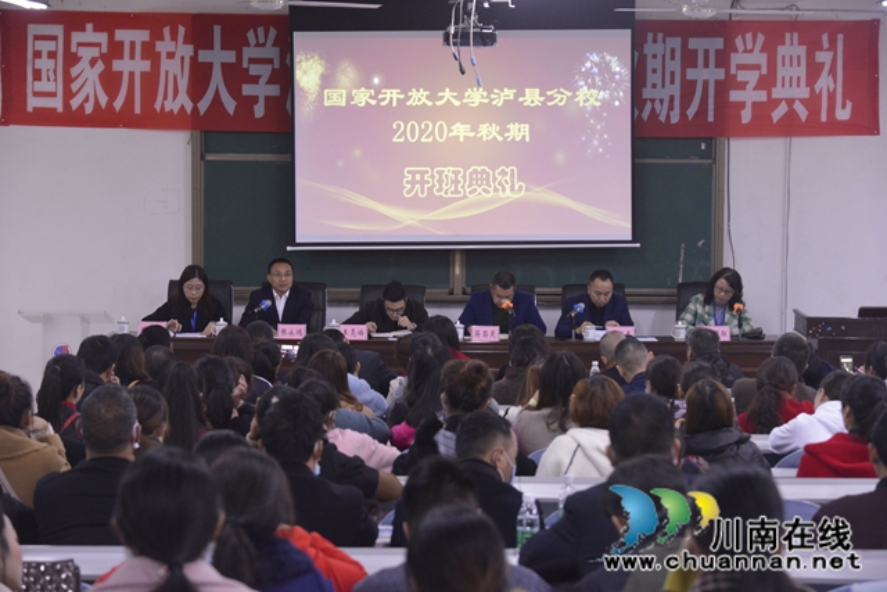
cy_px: 296
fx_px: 2095
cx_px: 444
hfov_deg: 23.9
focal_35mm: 85
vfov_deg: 16.1
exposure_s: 1/60
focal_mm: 85
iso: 4000
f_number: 5.6
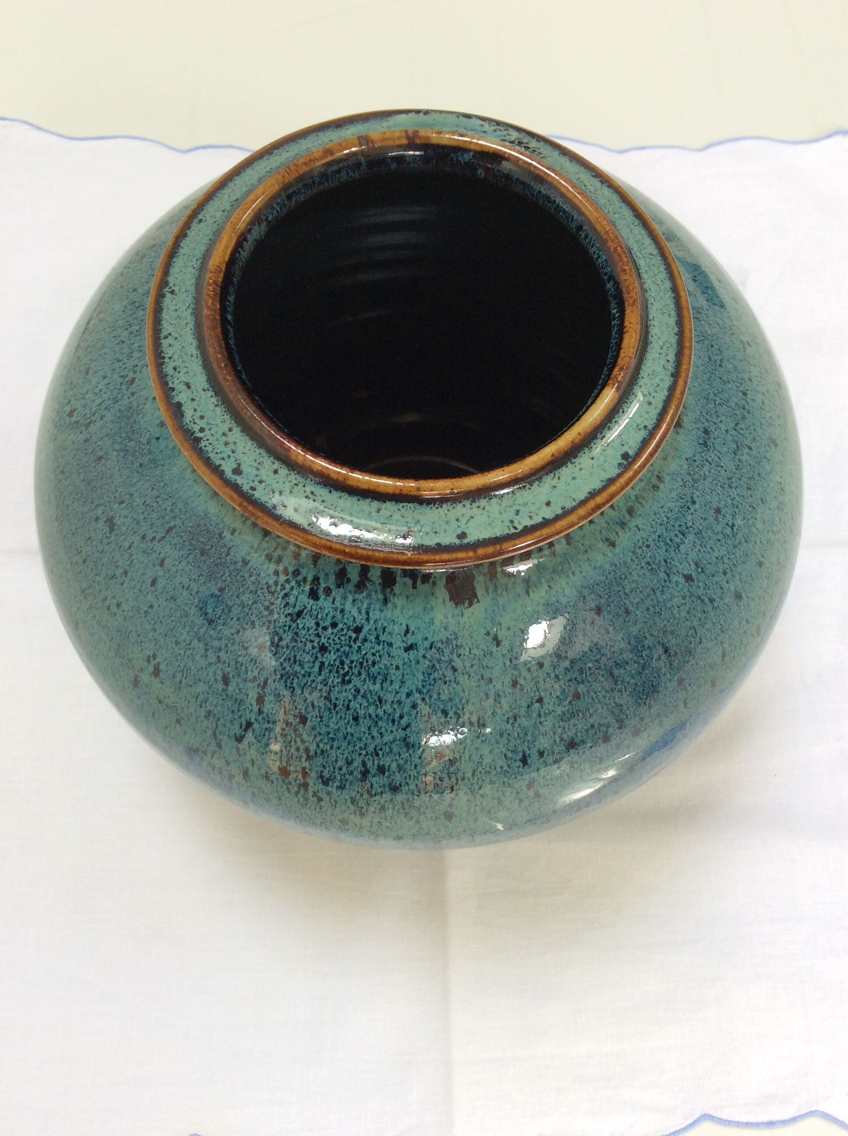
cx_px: 424
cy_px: 568
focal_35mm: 32
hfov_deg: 44.1
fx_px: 1048
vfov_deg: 56.9
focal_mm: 3.3
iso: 40
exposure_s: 1/50
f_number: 2.4
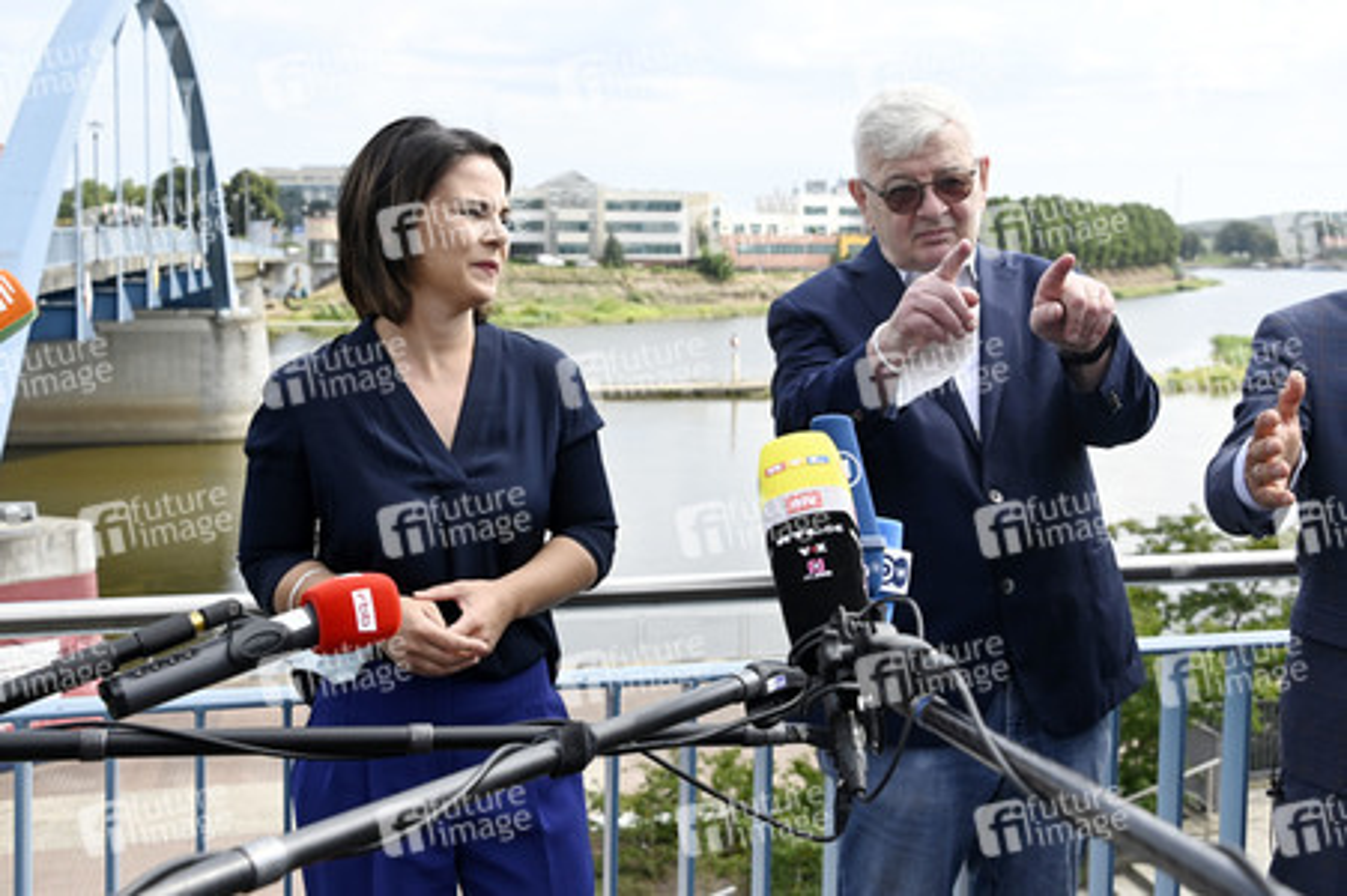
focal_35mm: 36
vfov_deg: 36.8
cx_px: 674
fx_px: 1346
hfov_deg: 53.2
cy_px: 448
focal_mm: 36
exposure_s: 1/3200
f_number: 6.3
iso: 1250
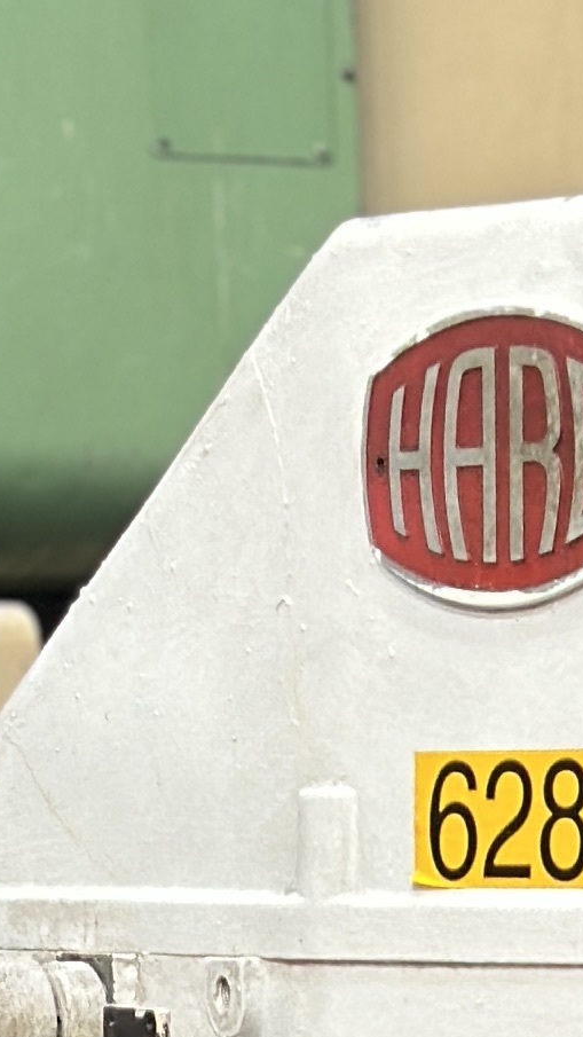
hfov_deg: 5.2
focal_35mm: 233
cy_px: 2191
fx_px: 6404
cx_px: 708
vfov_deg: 8.7
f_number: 1.78
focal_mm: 6.86
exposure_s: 1/50
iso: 160
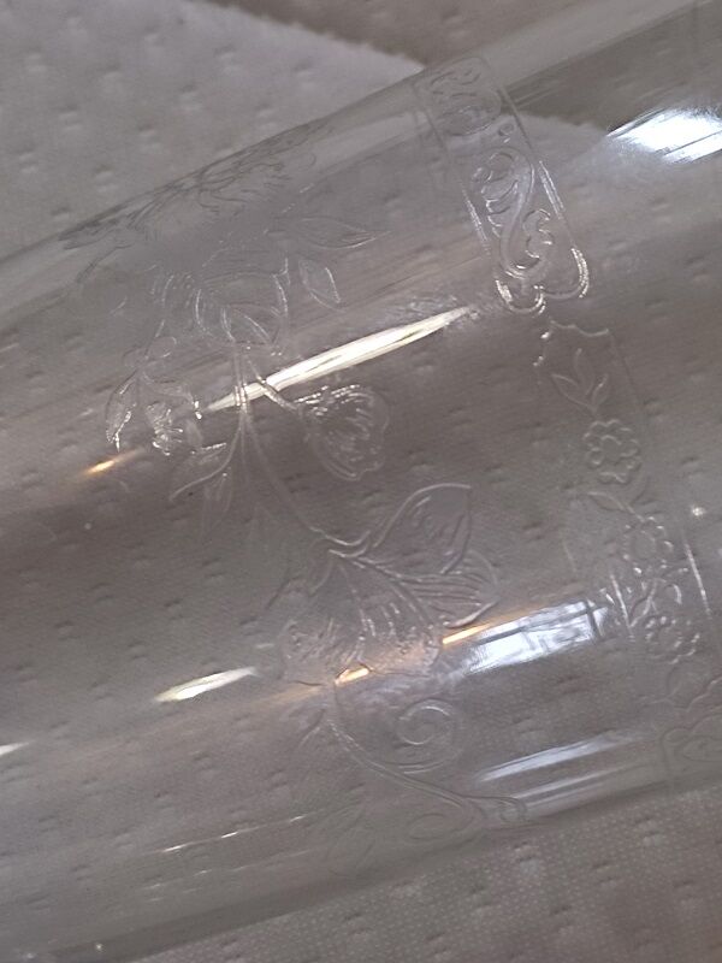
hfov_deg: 53.1
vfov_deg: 67.3
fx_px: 723
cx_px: 361
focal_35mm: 26
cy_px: 482
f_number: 1.79
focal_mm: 4.74
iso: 423
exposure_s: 1/33
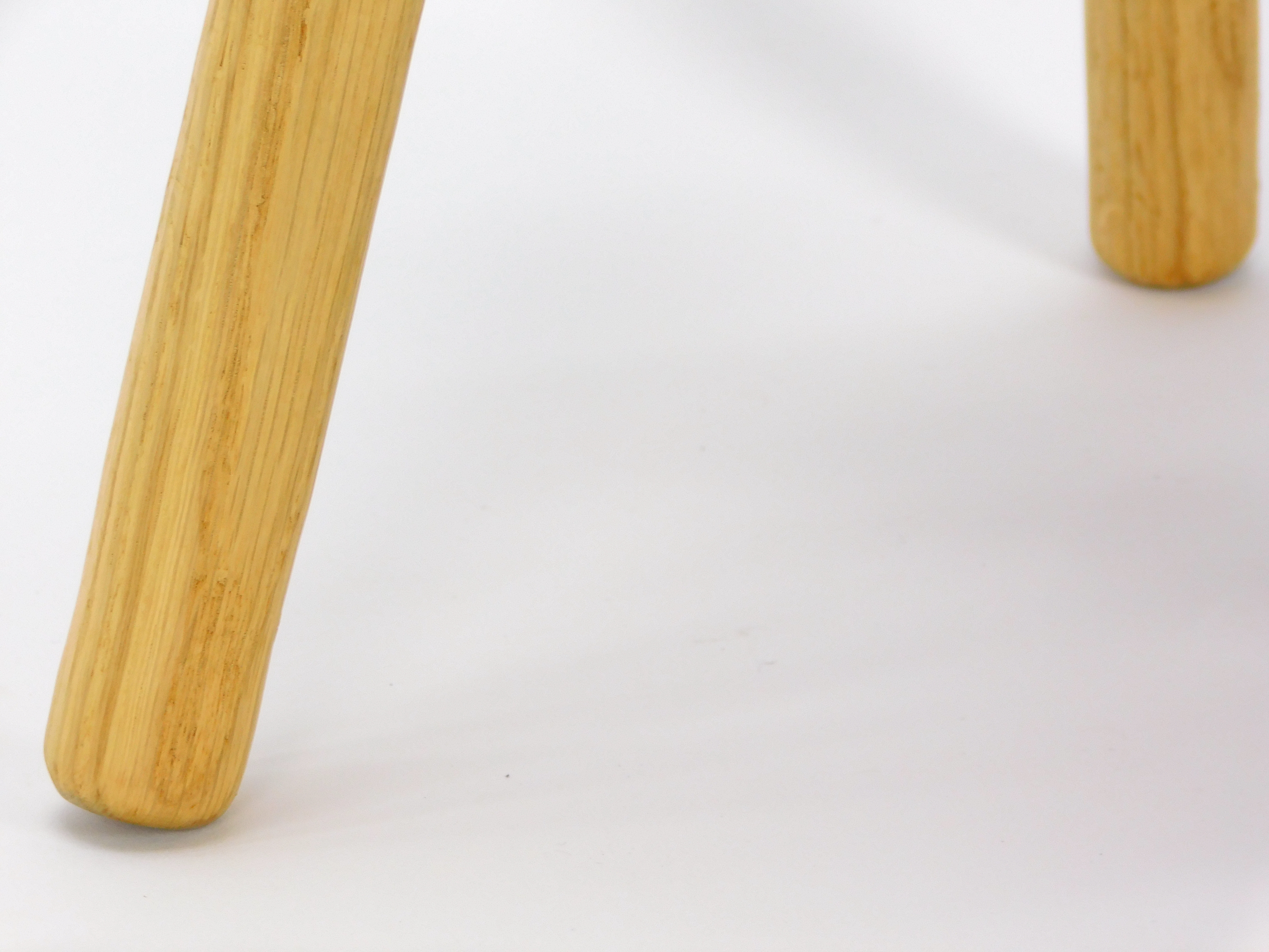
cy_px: 476
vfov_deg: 7.4
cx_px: 634
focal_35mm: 202
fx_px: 7405
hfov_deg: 9.8
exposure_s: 1/50
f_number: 5.4
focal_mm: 35.9
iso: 125
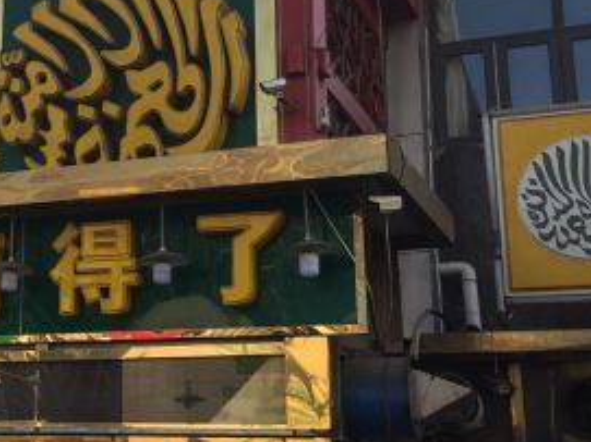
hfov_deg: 24.0
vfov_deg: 19.6
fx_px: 1280
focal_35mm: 75
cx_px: -85
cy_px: 160
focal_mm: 4.15
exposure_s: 1/879
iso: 32
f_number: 2.2
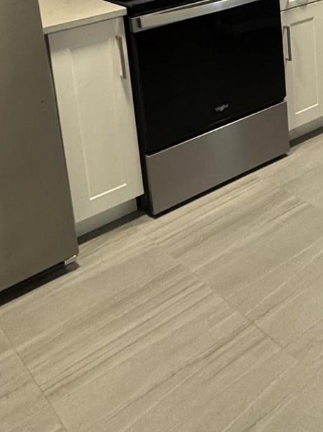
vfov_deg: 32.6
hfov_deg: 26.5
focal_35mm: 53
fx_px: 660
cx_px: 293
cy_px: -20
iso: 250
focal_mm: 2.22
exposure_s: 1/120
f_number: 2.2
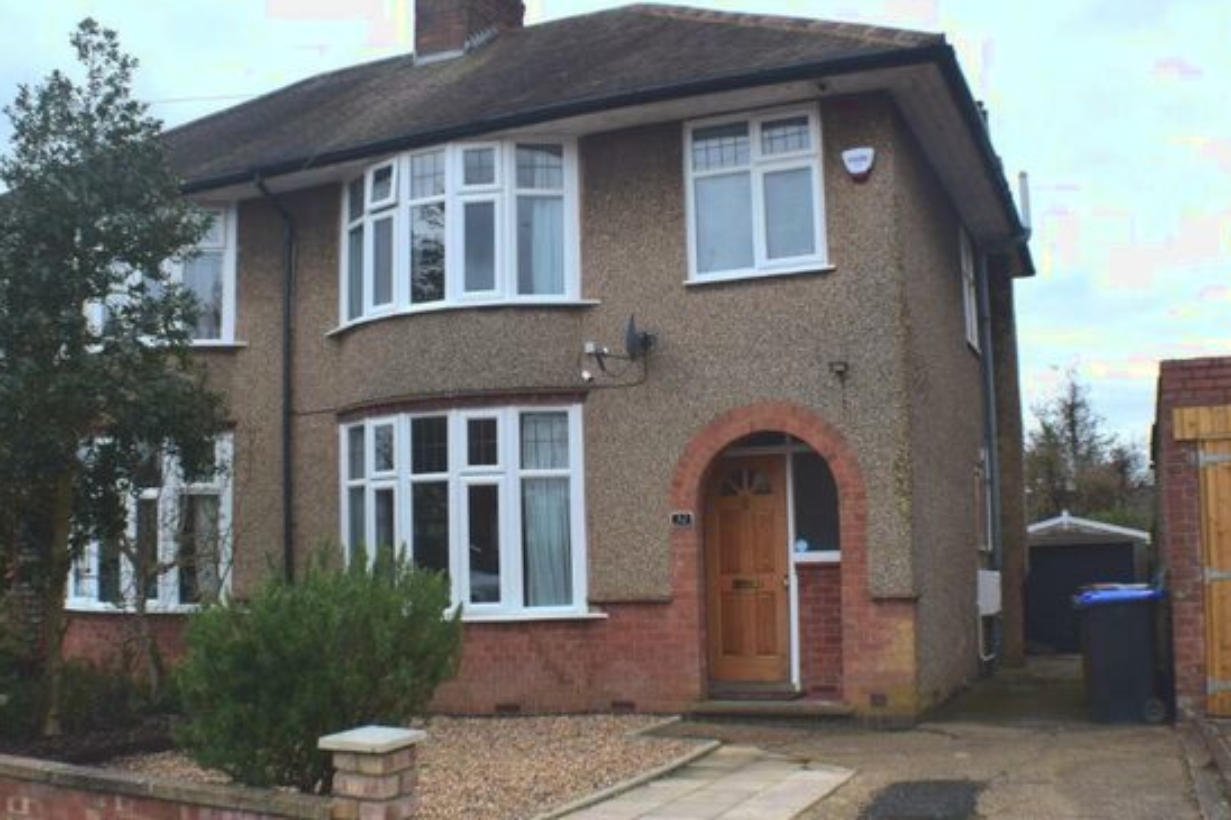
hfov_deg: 42.7
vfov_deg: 29.2
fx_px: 1572
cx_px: 638
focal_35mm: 46
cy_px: 446
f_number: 10
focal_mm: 24
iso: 400
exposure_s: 1/250
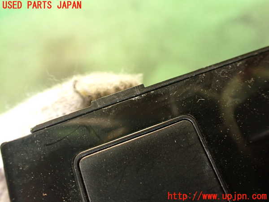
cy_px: 101
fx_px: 249
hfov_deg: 56.8
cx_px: 134
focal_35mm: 32
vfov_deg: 44.2
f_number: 2.4
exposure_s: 1/30
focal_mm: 5.79
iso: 500
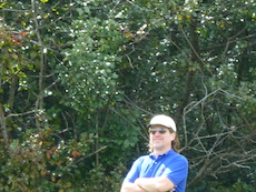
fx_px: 6952
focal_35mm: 939
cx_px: 57
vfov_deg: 1.6
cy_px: 199
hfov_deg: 2.1
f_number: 8
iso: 250
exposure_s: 1/100
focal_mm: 73
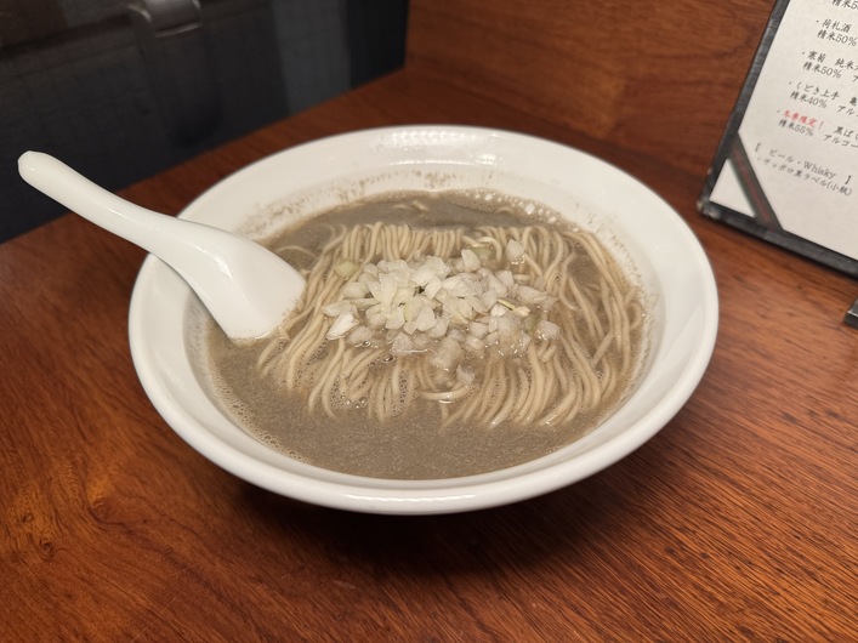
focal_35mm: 24
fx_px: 595
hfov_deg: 71.6
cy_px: 322
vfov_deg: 56.8
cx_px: 429
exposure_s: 1/100
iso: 200
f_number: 1.78
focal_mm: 6.76
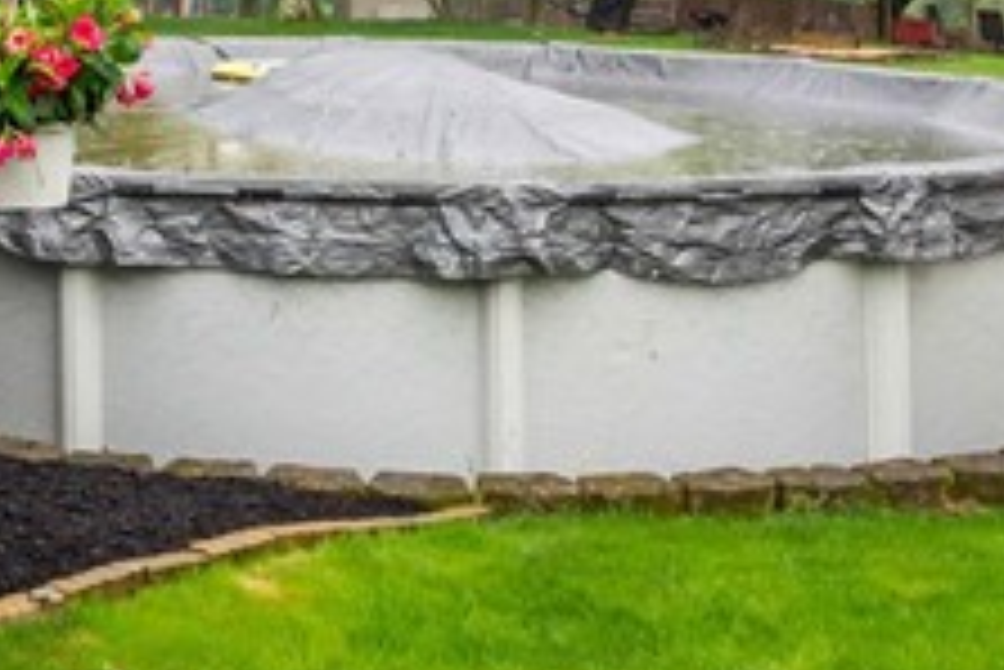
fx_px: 2037
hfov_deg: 25.7
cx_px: -95
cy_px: -16
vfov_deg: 18.2
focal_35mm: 73
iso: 200
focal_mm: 10
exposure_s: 1/400
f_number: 6.3
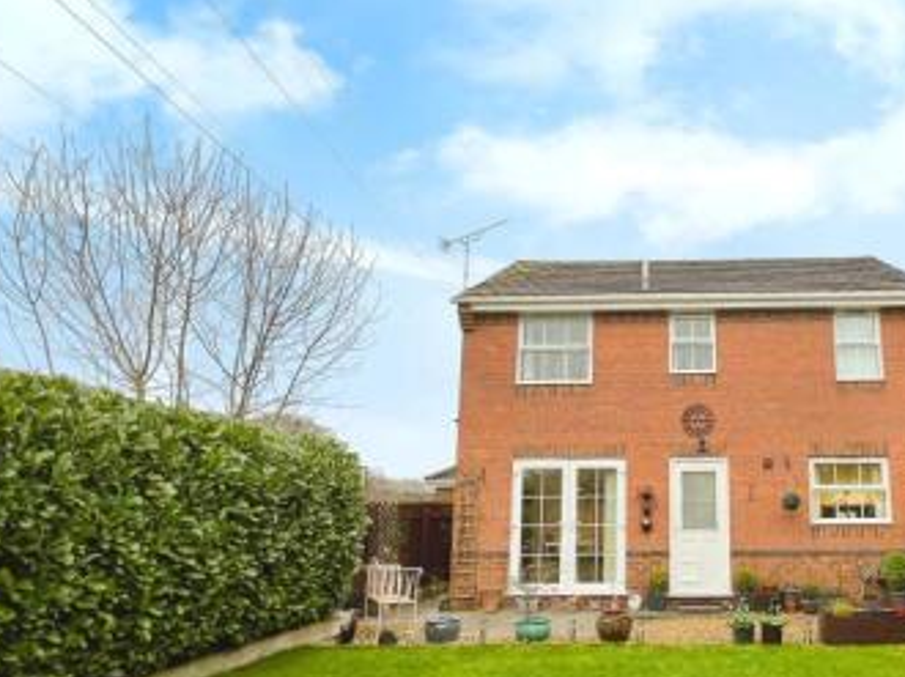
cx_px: 671
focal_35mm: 23
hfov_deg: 69.5
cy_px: 418
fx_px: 601
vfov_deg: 58.2
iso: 32
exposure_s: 1/102
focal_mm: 1.57
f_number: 1.8
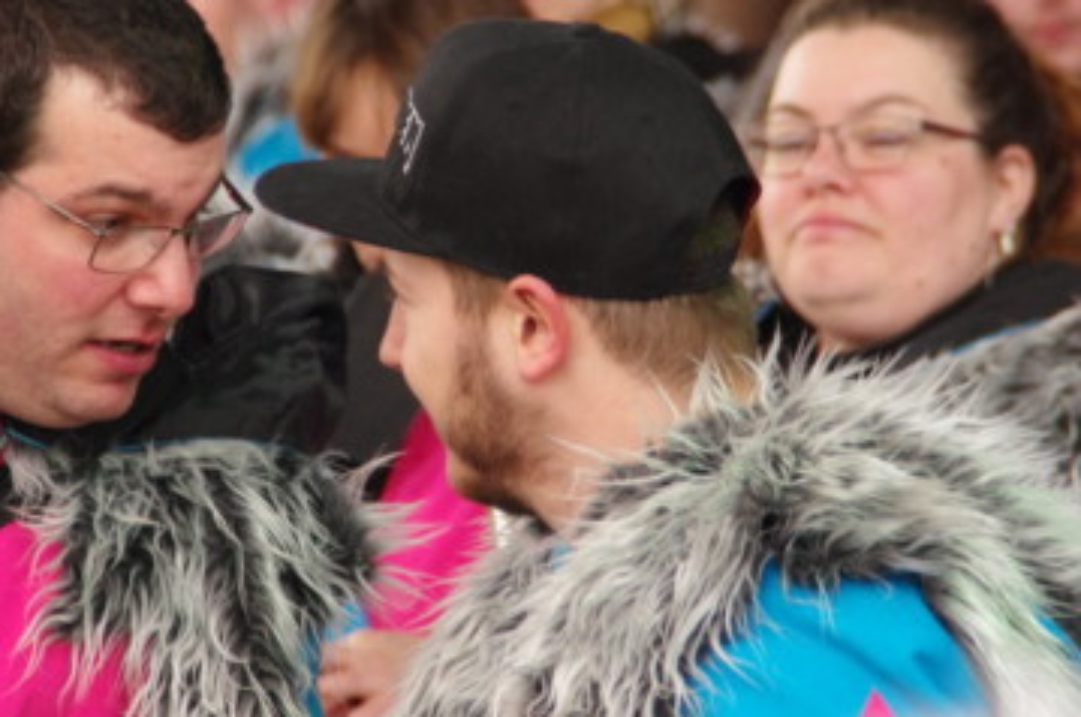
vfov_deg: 3.3
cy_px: 306
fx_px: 12529
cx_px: 485
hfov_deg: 4.9
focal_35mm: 418
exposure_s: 1/200
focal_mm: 200
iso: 3200
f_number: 6.3
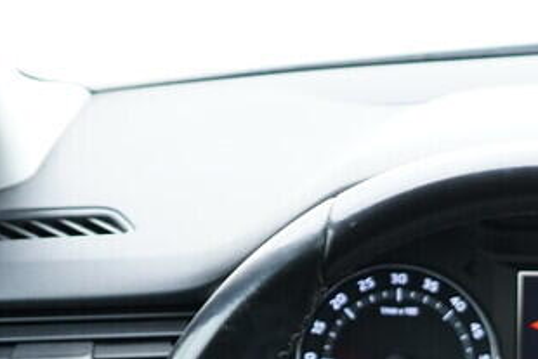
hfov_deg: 16.7
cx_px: 566
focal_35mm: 119
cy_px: 591
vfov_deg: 11.0
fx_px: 1779
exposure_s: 1/40
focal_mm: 24
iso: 500
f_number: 2.8
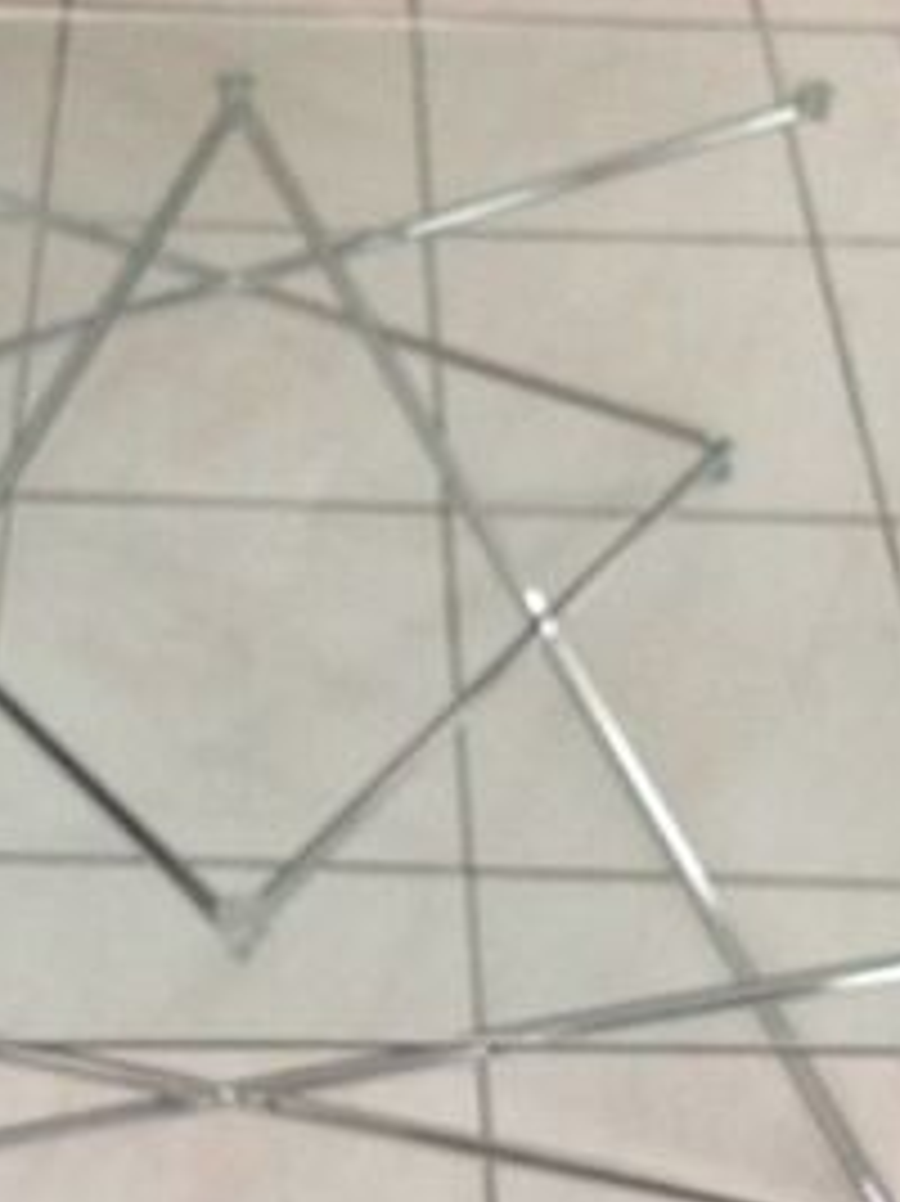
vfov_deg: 30.7
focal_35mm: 63
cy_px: 662
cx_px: 270
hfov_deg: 23.1
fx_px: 2186
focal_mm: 4.28
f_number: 2.4
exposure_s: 1/20
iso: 250
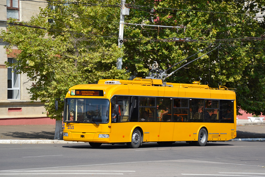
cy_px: 88
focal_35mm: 147
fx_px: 1082
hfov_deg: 14.0
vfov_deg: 9.3
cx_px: 132
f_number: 7.1
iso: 100
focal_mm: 98
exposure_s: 1/400
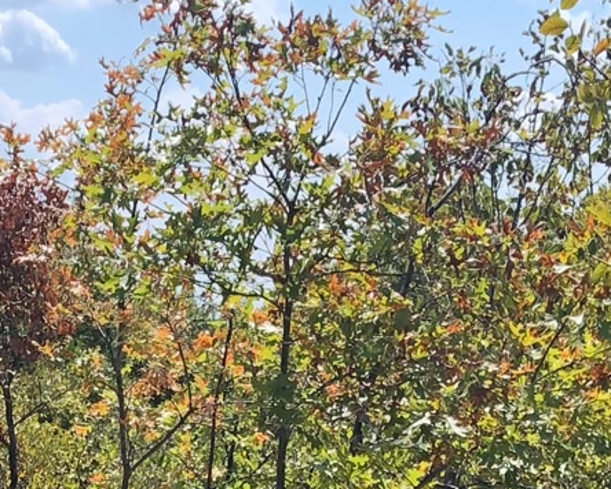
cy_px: 935
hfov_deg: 15.2
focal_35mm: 126
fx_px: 2278
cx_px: 165
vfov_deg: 11.2
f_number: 1.8
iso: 20
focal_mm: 4
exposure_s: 1/972
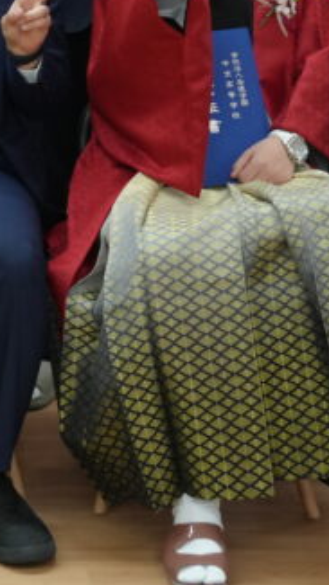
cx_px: -173
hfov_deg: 9.9
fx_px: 1844
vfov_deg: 17.5
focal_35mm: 119
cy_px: -17
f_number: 7.1
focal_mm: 36
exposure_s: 1/125
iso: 3200
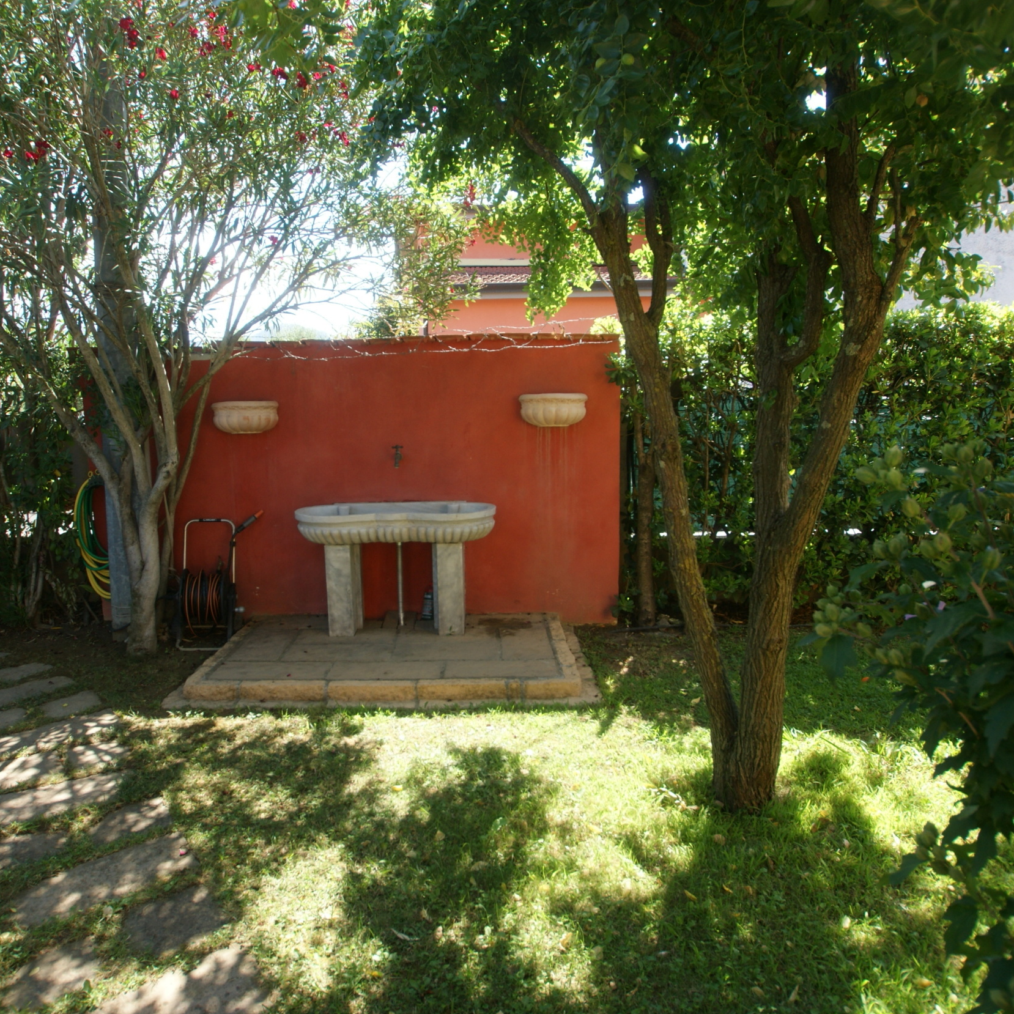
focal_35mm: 22
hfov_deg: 70.3
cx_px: 453
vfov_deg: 70.5
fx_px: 718
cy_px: 504
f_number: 4.5
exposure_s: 1/125
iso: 125
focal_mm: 11
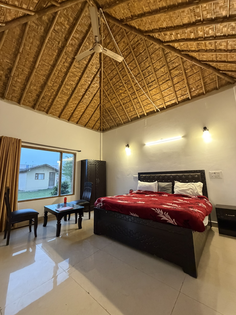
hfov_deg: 85.7
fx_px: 127
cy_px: 158
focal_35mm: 14
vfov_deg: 102.1
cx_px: 118
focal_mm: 2.22
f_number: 2.2
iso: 640
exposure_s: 1/50
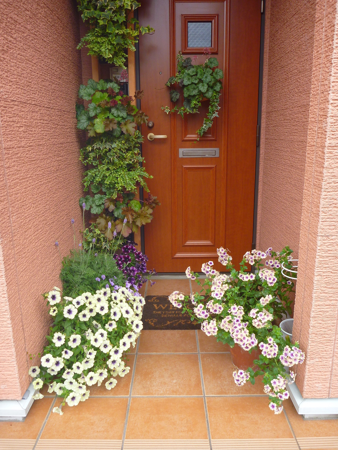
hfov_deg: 49.7
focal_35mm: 28
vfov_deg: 63.4
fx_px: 365
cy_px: 225
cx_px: 169
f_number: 3.3
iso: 125
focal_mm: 4.9
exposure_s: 1/30
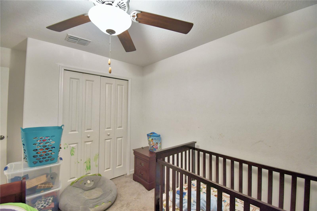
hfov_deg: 100.4
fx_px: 132
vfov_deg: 77.3
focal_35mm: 15
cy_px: 106
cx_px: 158
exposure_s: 1/30
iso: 640
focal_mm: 10
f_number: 4.5
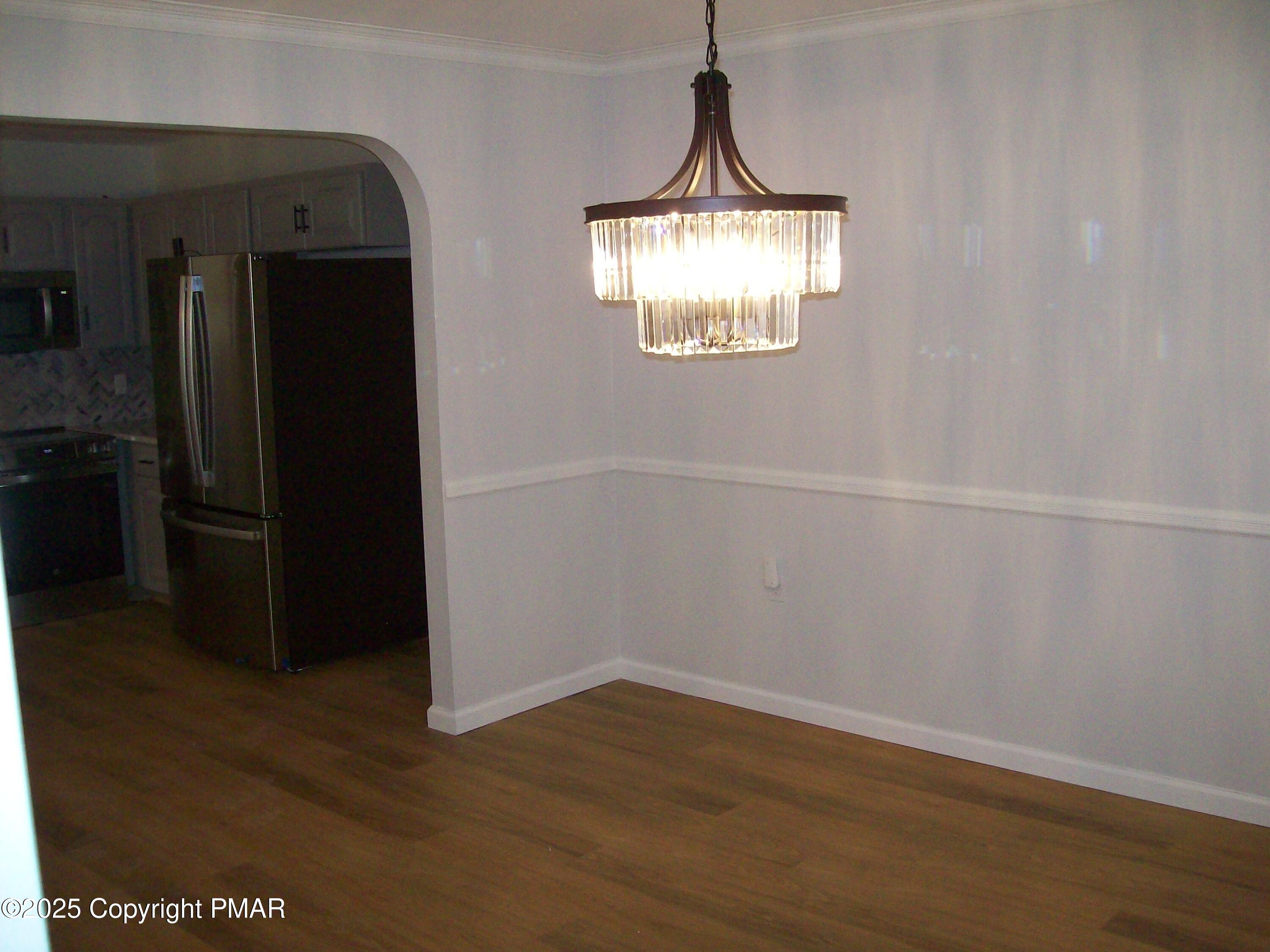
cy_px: 476
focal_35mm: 36
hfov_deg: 51.4
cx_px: 635
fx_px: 1321
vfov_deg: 39.7
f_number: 2.7
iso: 200
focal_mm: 6
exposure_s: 1/64
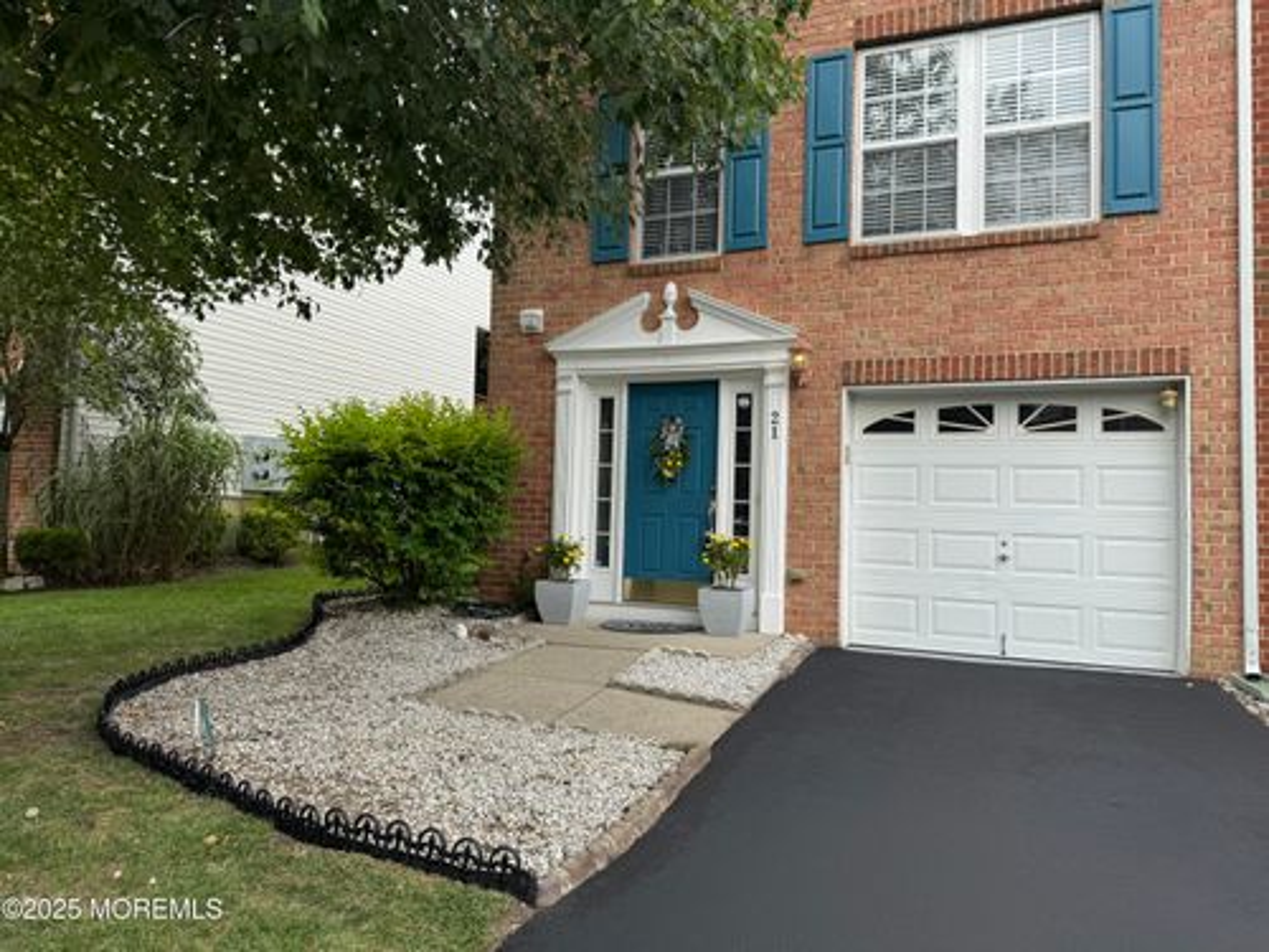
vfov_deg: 56.8
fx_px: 880
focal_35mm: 24
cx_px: 634
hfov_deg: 71.6
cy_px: 476
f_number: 1.78
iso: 80
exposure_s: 1/1488
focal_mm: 6.76
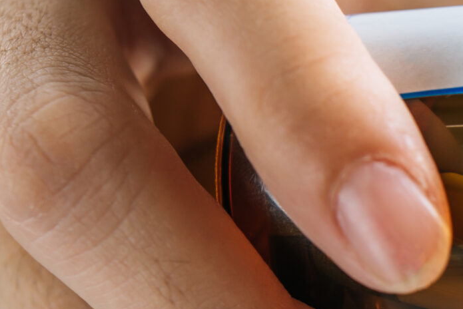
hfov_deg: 8.9
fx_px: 2843
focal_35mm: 221
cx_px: 809
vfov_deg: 6.2
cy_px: 354
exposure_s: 1/125
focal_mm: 60
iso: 250
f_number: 5.6
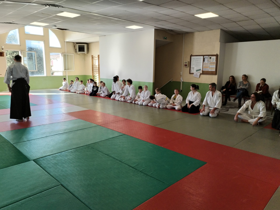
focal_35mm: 29
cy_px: 105
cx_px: 140
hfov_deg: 61.7
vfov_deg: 48.2
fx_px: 235
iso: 135
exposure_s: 1/100
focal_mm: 4.75
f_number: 1.8
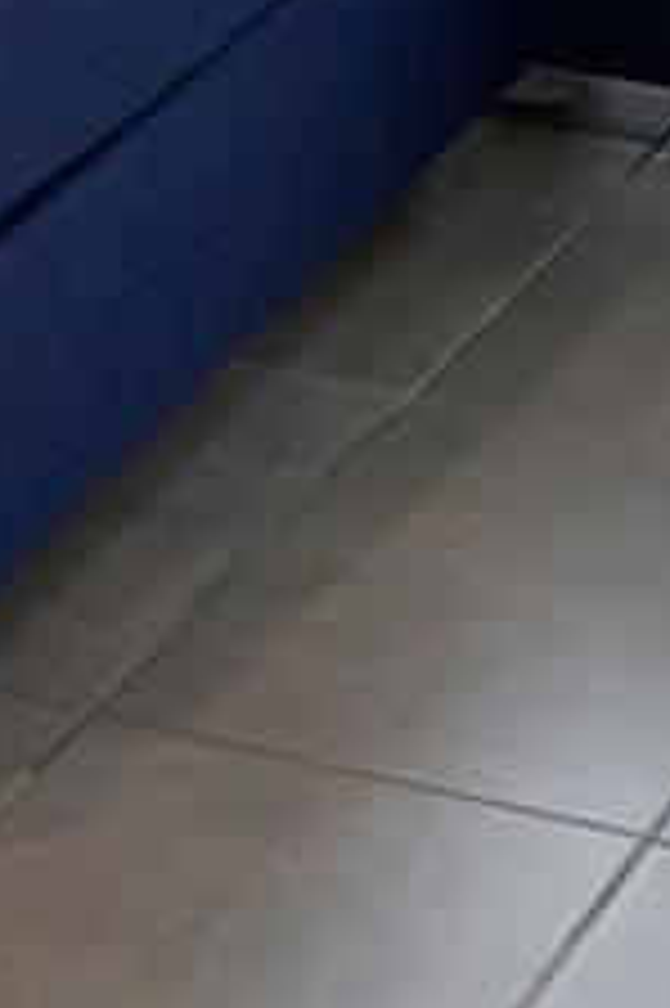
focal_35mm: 246
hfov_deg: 5.4
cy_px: -1359
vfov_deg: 7.8
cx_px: -744
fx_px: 6878
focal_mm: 46
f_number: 4.5
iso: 1000
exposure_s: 1/160
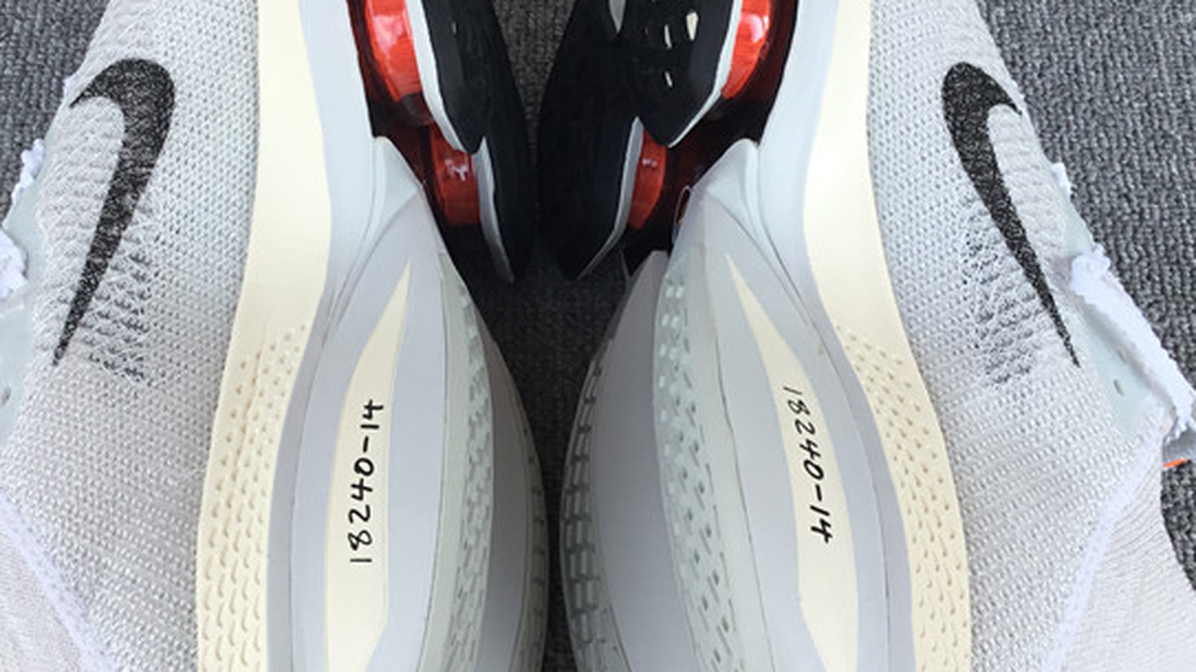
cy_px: 277
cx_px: 529
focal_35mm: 56
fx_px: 1775
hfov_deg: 37.2
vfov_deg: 21.4
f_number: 2.4
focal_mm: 3.3
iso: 25
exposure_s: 1/323
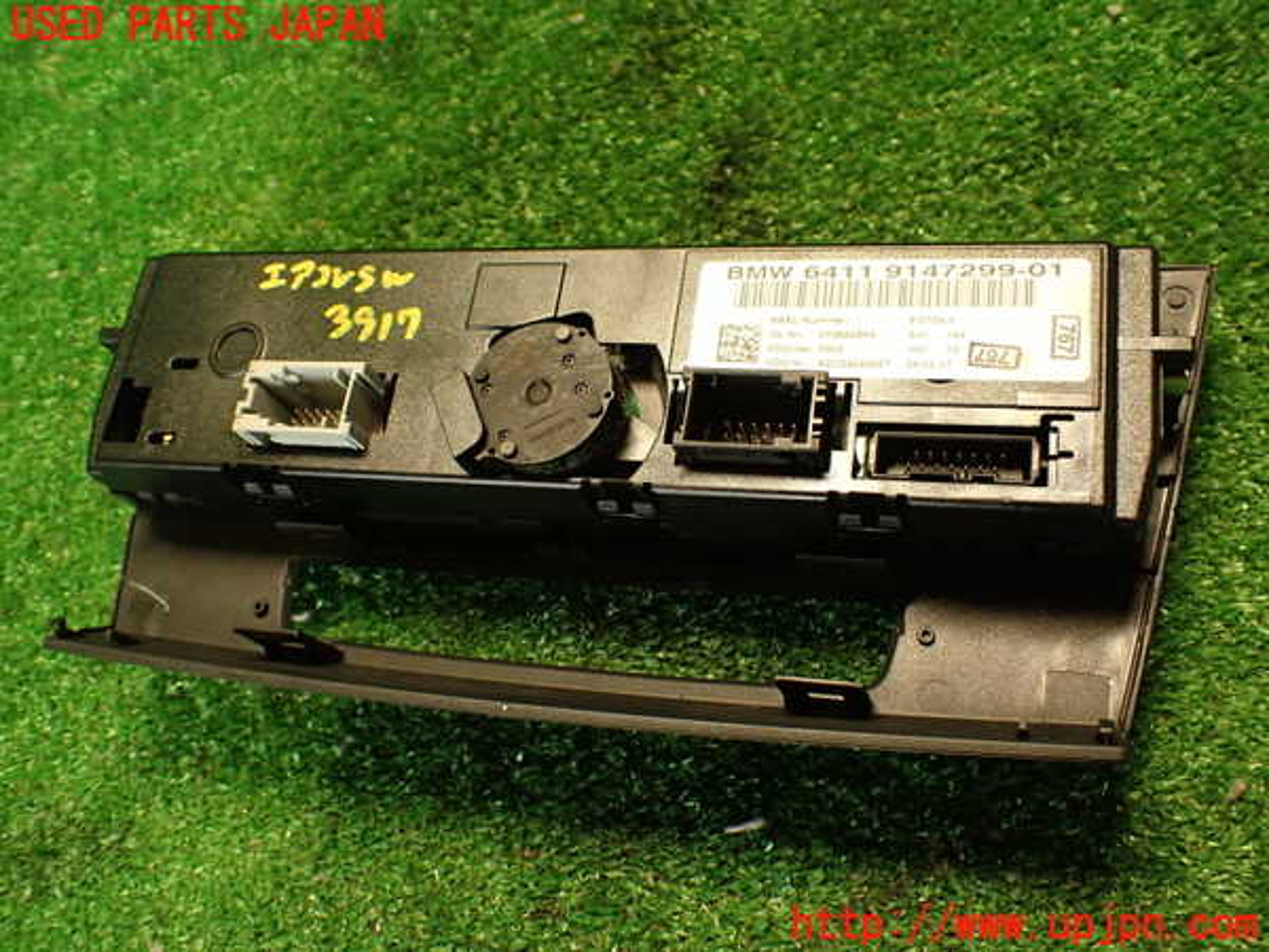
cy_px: 476
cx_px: 634
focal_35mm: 32
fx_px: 1173
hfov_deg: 56.8
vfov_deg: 44.2
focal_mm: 5.79
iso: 400
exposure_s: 1/30
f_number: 2.4
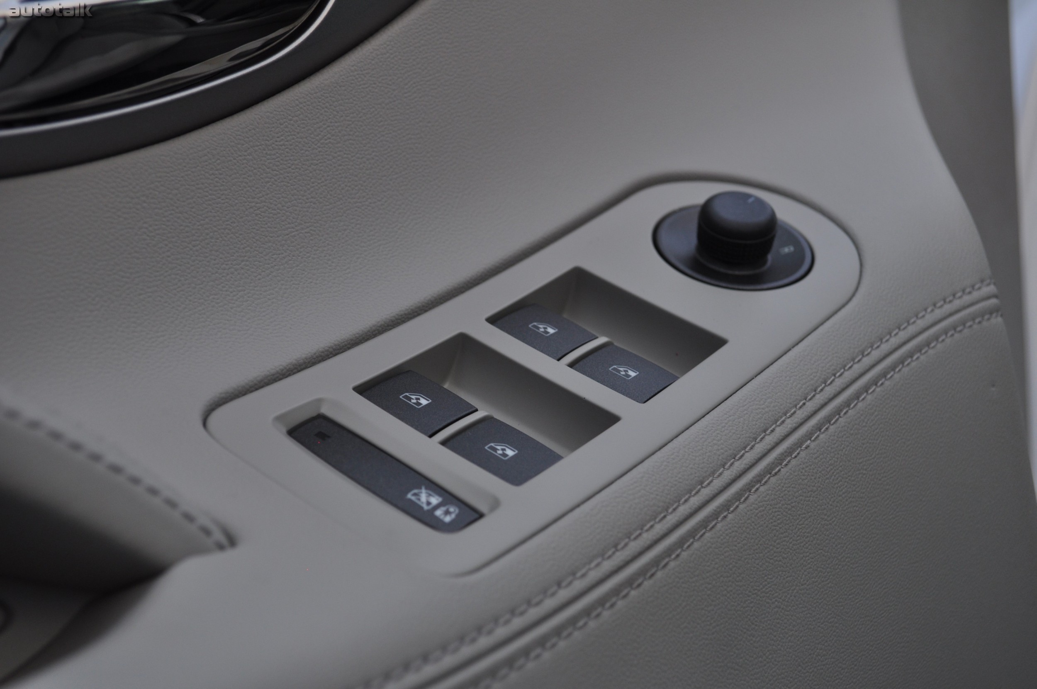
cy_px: 344
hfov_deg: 38.9
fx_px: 1467
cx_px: 518
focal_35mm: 51
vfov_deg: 26.4
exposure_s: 1/125
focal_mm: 34
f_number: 5.6
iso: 280
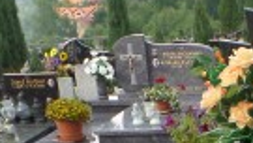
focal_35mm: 119
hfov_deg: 16.7
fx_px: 798
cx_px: 352
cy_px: 278
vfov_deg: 9.6
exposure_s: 1/250
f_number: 3.5
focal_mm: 4.1
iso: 100
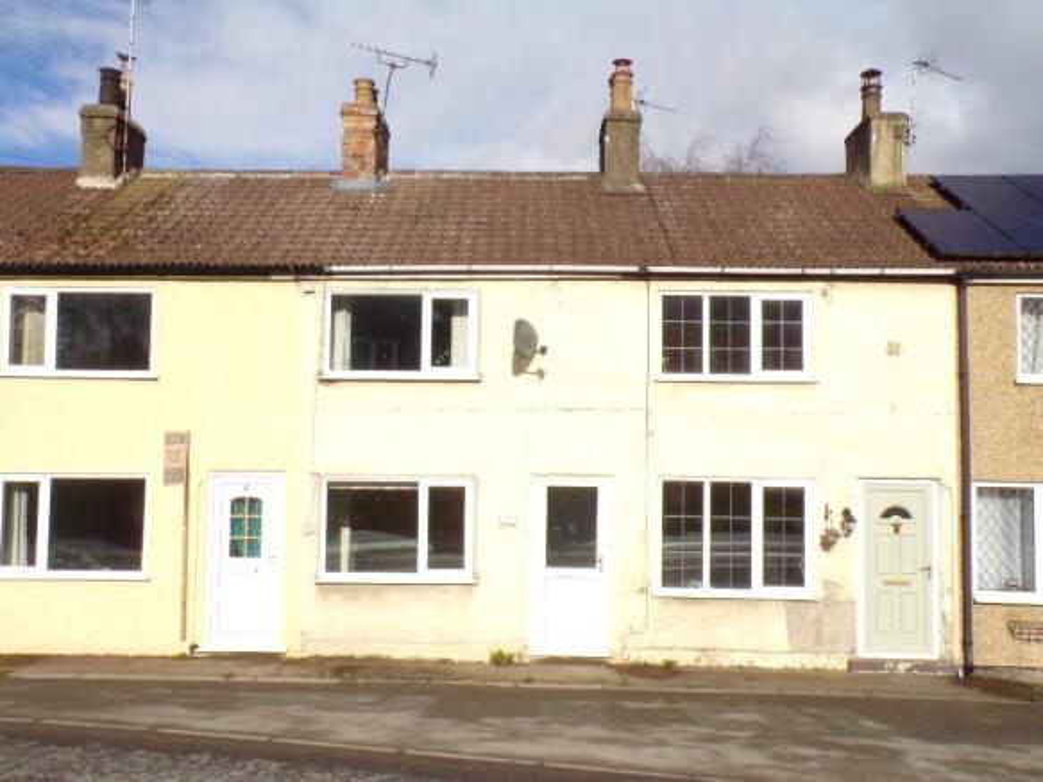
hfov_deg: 56.8
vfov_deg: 44.1
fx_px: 964
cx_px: 522
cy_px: 391
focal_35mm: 32
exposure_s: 1/1200
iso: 400
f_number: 8.6
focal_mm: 5.8
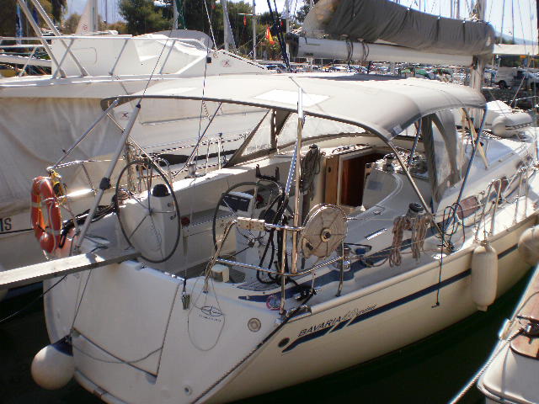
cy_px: 202
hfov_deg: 51.4
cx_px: 270
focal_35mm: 36
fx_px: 561
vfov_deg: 39.7
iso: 100
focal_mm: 6.3
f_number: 4.6
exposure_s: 1/640
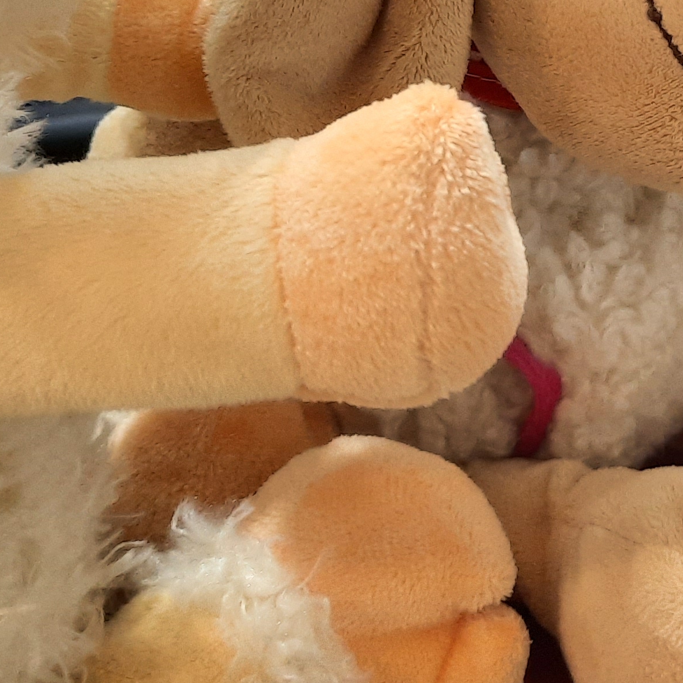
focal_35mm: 75
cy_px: 52
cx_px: 680
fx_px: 1674
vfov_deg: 22.4
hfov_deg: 22.2
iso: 250
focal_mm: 4.6
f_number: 2
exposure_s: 1/50
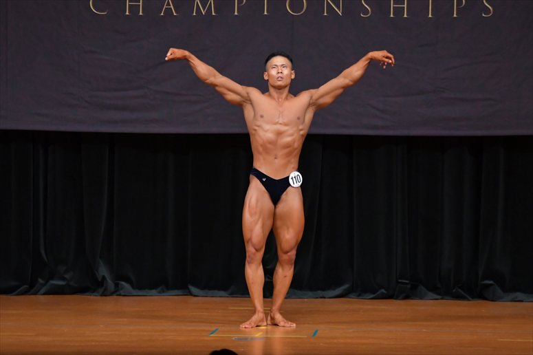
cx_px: 266
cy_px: 178
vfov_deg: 4.8
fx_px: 4218
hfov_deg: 7.2
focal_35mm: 285
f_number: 5.6
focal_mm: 190
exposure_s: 1/400
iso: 4000
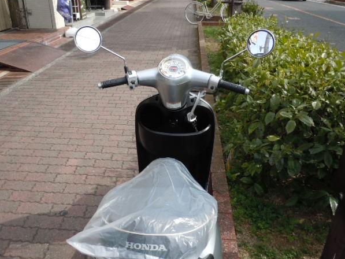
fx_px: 299
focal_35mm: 30
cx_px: 165
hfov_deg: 59.9
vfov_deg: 46.8
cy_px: 123
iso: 100
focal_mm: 5
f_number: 3.7
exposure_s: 1/320
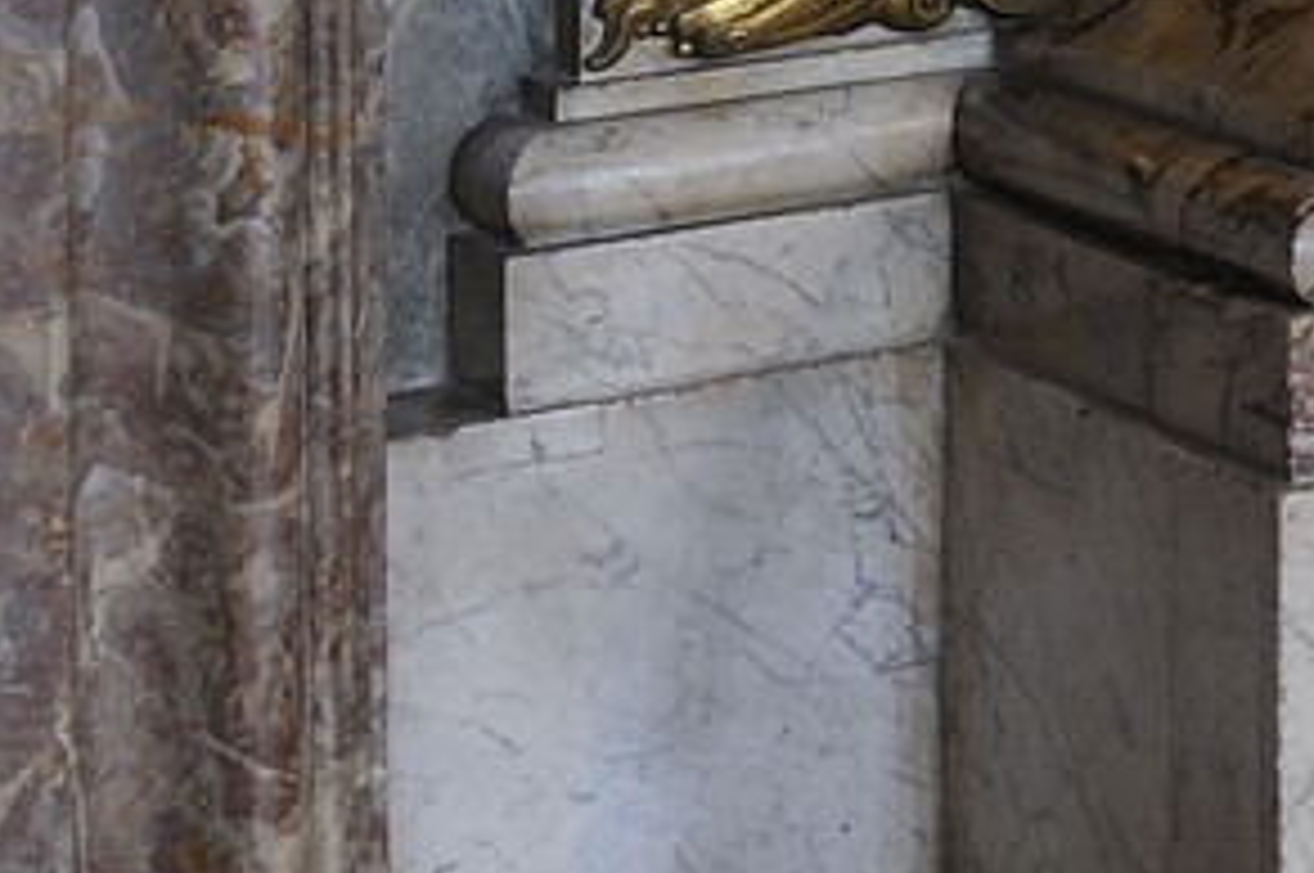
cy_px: -1192
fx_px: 5797
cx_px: 3231
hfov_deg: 10.8
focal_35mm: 159
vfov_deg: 8.0
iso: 200
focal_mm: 29
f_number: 11
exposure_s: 1/1.67
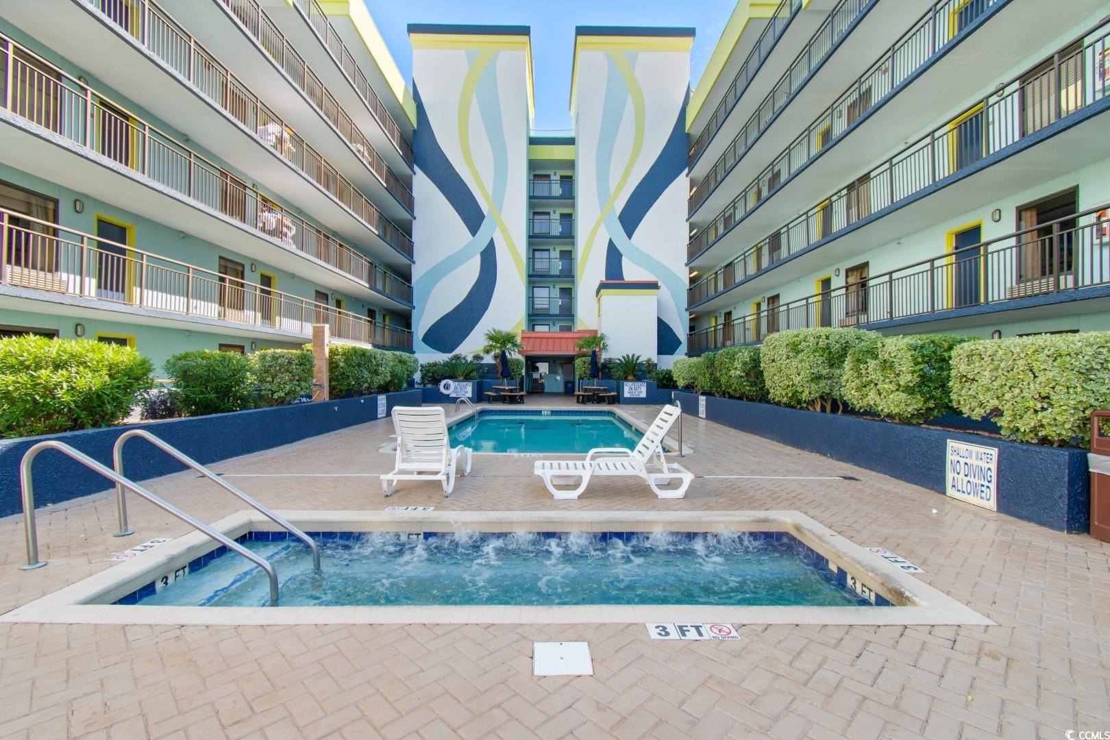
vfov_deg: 77.3
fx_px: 462
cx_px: 555
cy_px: 370
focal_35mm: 15
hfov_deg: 100.4
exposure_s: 1/125
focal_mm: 10
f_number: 5.6
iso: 100
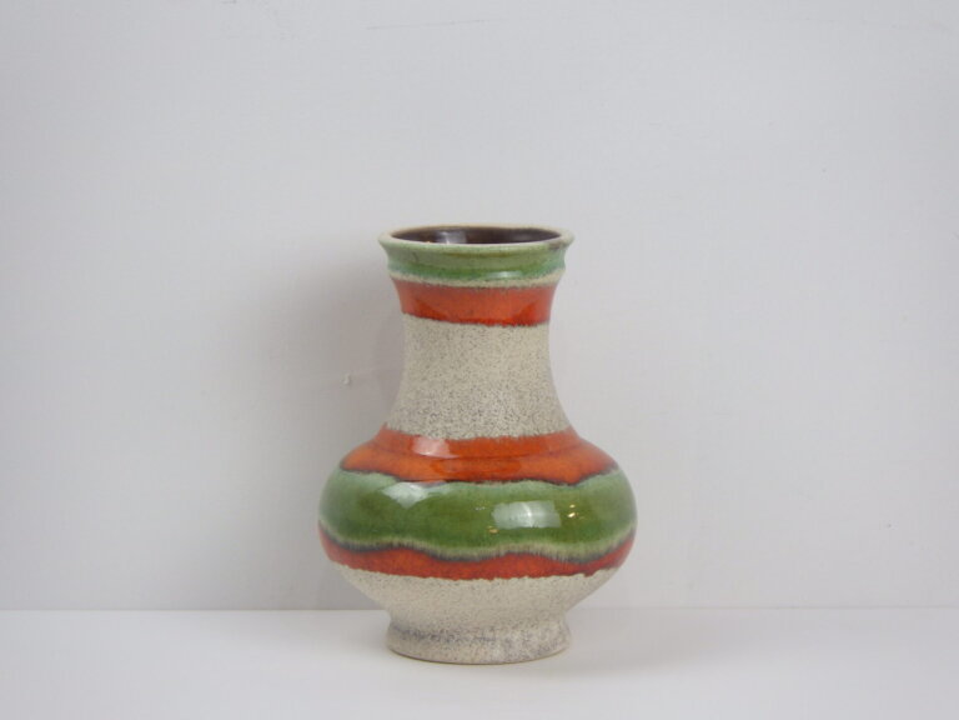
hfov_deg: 17.1
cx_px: 480
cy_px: 360
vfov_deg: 12.9
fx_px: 3186
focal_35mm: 115
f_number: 5.2
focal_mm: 20.6
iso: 125
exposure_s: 1/20
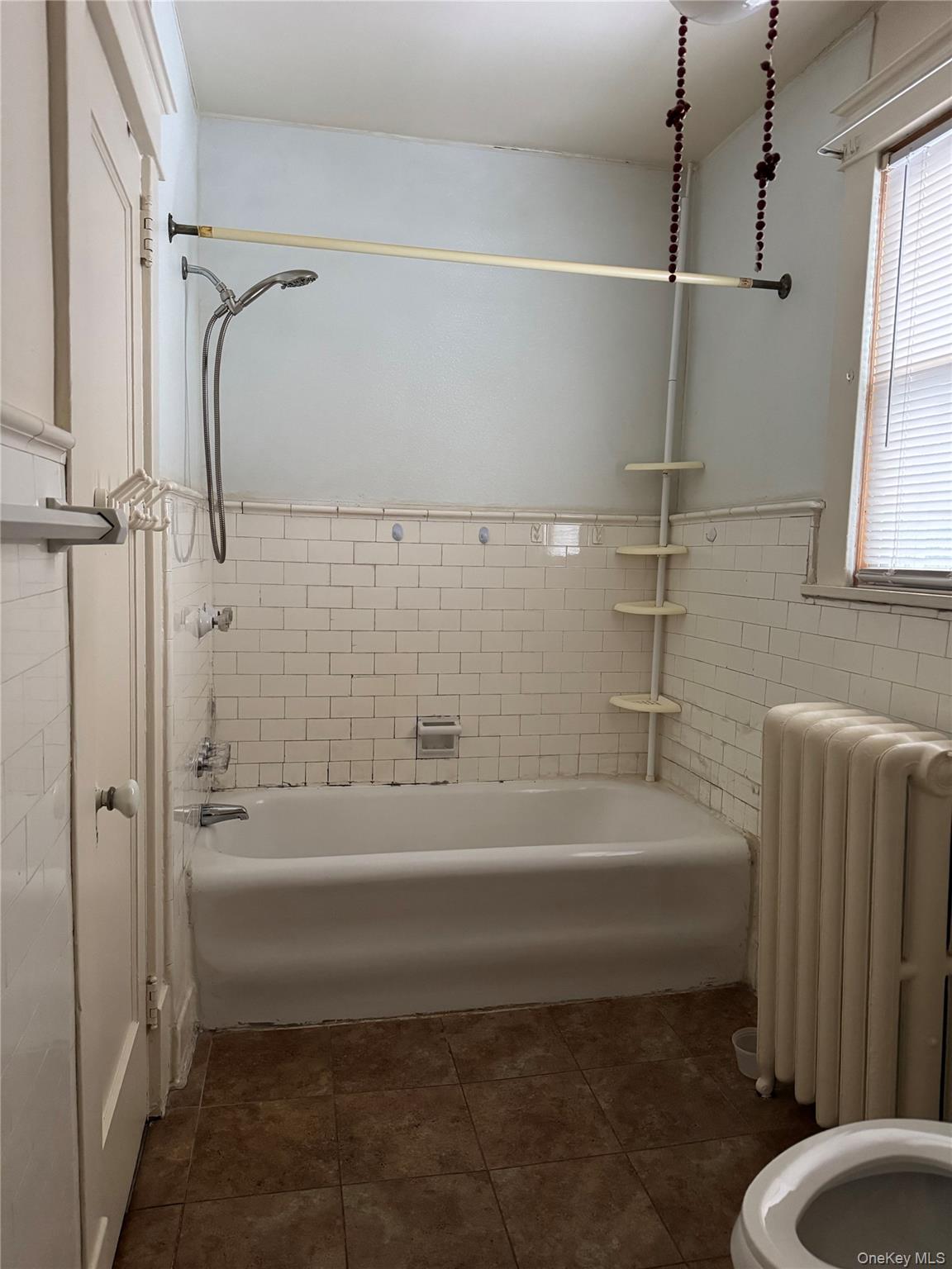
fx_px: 880
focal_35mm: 24
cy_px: 634
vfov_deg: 71.6
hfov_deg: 56.8
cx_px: 476
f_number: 1.78
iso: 800
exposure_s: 1/60
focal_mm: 6.76
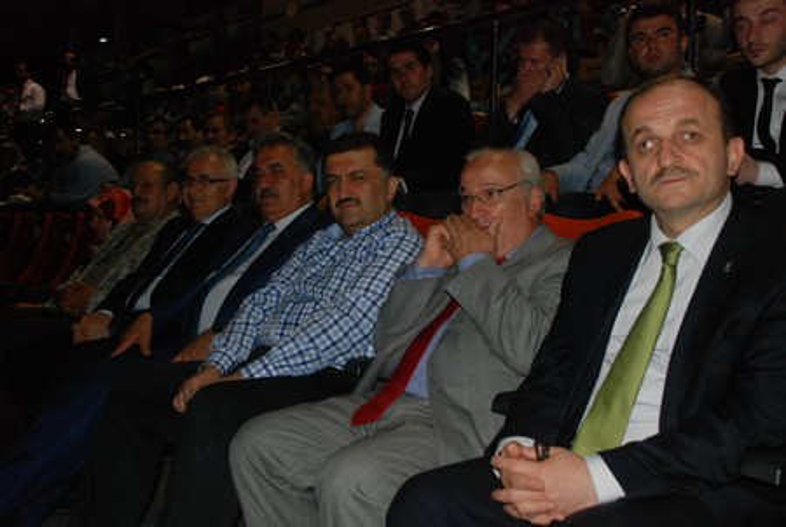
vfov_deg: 32.0
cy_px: 264
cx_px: 393
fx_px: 919
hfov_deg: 46.3
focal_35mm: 42
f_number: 5
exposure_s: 1/60
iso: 800
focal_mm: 28
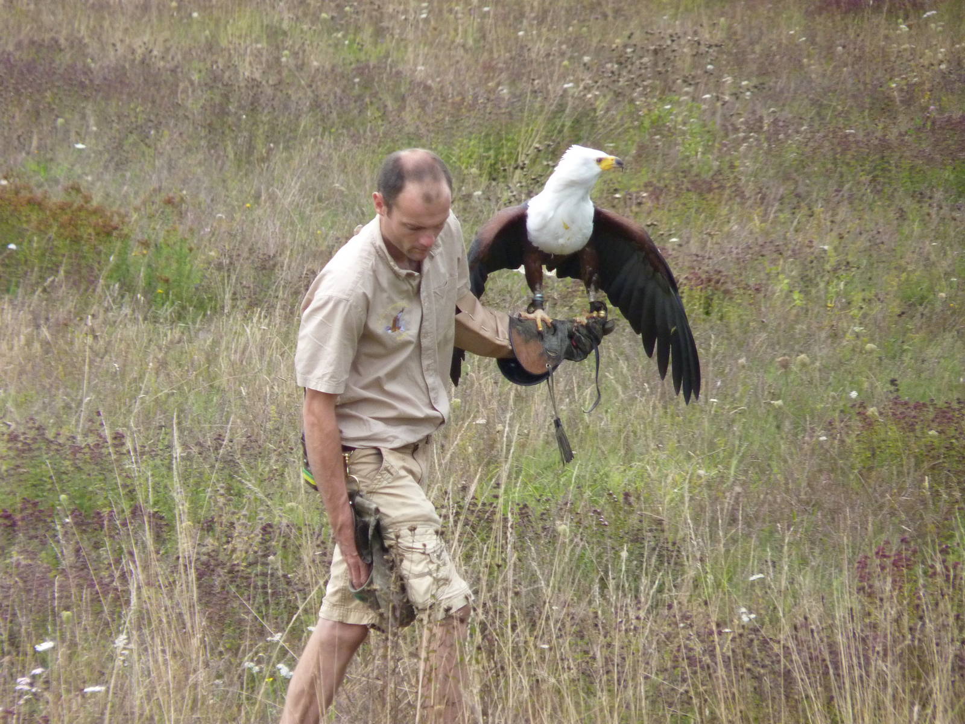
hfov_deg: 4.1
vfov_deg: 3.1
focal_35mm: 486
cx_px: 482
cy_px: 362
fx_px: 13548
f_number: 4.4
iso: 400
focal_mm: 86.4
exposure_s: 1/500
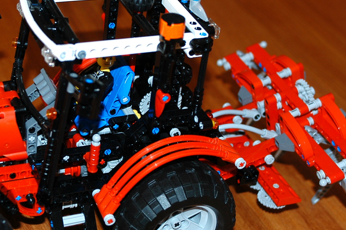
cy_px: 129
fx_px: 855
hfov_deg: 22.8
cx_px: 111
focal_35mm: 89
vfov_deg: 15.3
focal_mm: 32
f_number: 3.5
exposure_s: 1/60
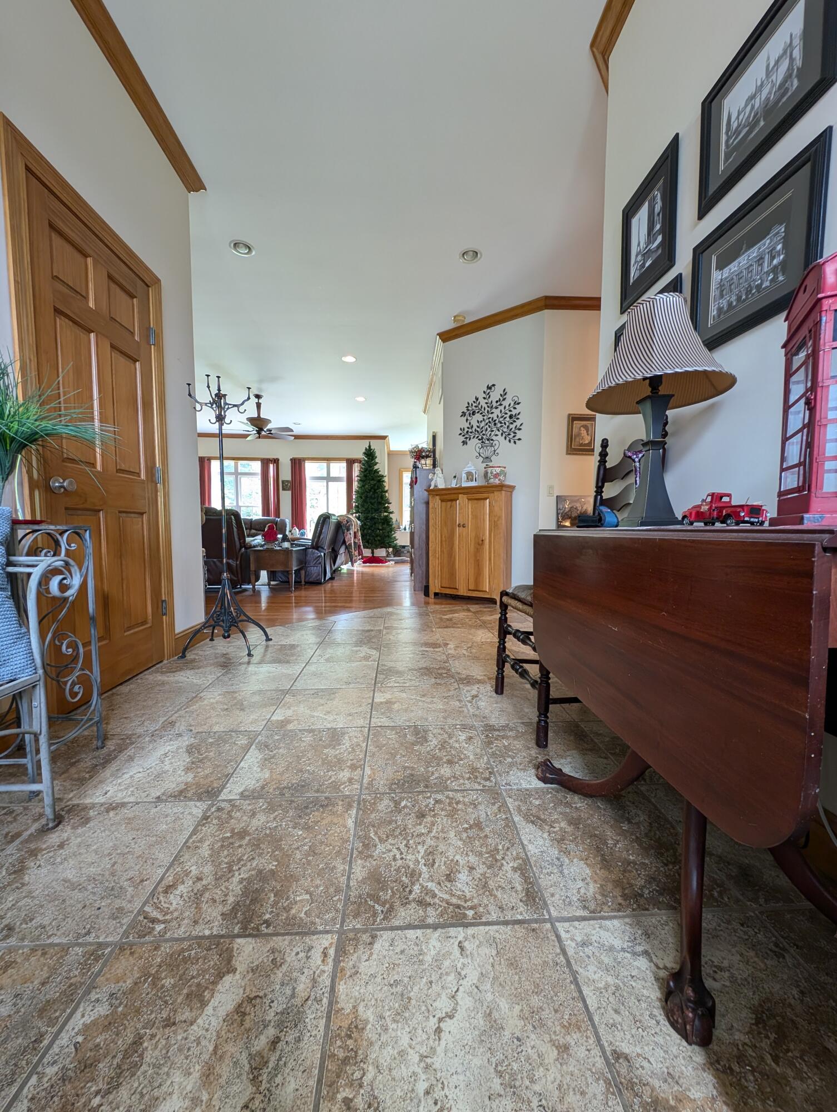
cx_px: 418
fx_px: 386
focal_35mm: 12
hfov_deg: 94.6
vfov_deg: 110.5
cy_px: 556
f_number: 1.95
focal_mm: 2.23
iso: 47
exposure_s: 1/30
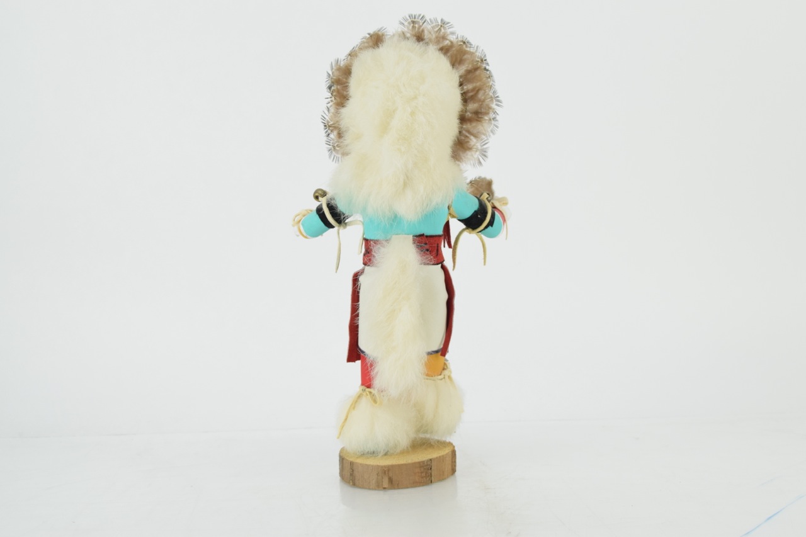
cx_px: 403
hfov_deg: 37.9
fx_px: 1175
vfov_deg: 25.7
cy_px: 268
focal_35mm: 52
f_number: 6.3
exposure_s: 1/125
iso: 800
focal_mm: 35
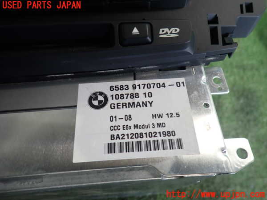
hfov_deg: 69.4
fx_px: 193
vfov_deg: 54.9
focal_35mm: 25
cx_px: 134
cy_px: 100
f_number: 2
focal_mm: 4.5
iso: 200
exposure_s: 1/80
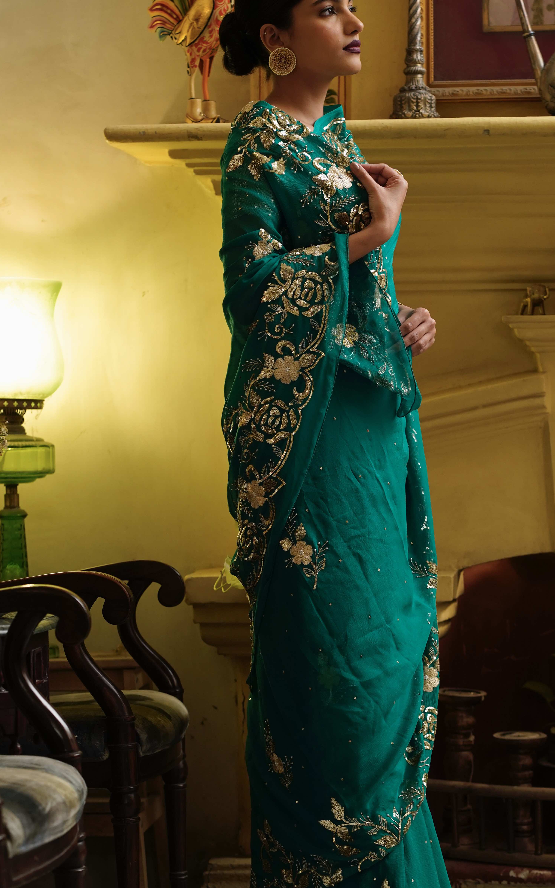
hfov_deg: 12.0
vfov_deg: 19.1
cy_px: 482
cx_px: 318
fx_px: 2638
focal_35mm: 109
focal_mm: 85
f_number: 4.5
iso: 1250
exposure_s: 1/100
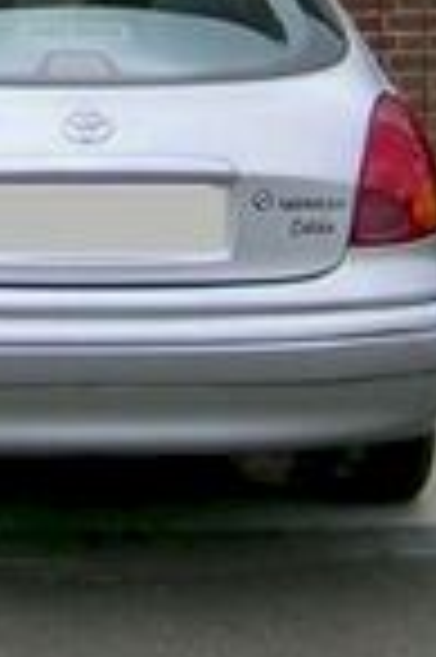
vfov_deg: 13.4
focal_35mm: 140
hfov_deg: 9.3
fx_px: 2549
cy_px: -466
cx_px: -391
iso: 50
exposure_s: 1/146
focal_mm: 5.8
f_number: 4
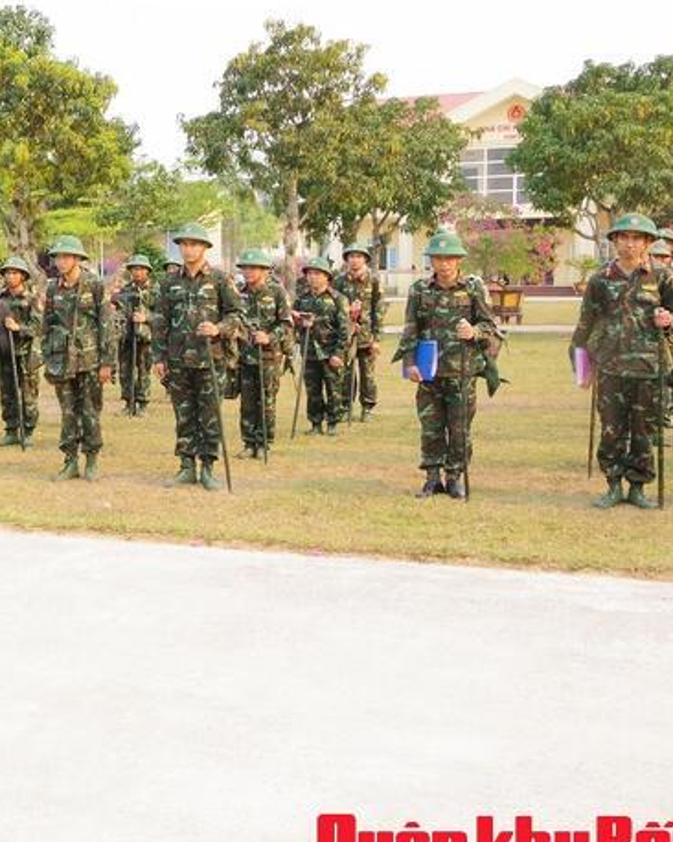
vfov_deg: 34.8
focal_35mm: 54
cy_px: 413
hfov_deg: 25.9
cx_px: -74
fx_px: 1345
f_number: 14
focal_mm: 21
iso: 1600
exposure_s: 1/125
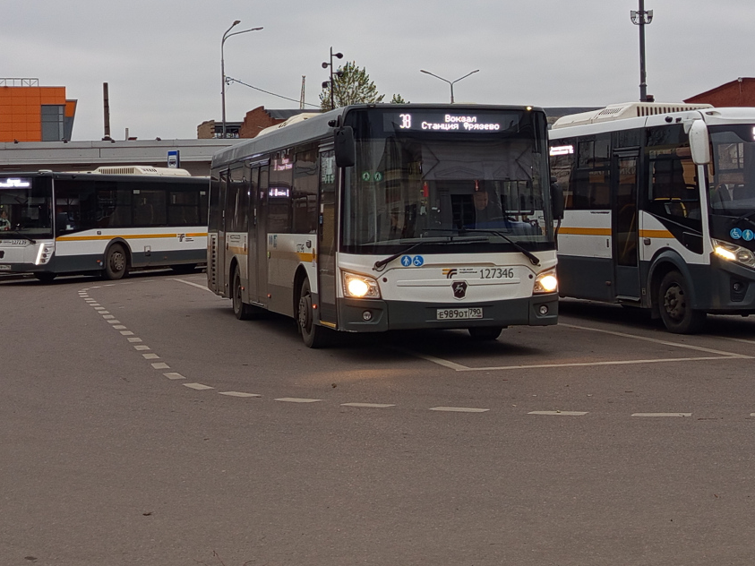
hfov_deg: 50.1
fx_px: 807
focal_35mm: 37
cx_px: 387
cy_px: 144
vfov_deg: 37.7
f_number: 1.7
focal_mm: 5.24
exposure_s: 1/100
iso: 263
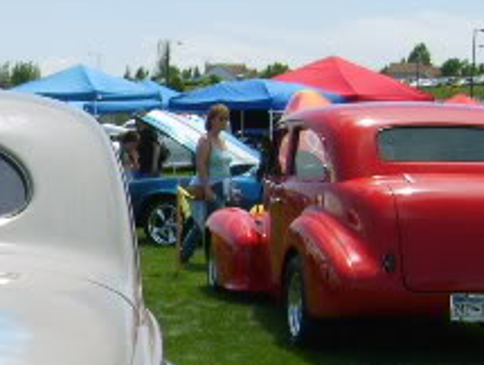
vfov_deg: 14.0
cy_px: 399
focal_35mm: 104
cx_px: -182
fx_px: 1457
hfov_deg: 17.4
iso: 50
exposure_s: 1/1000
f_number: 2.8
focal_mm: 5.8
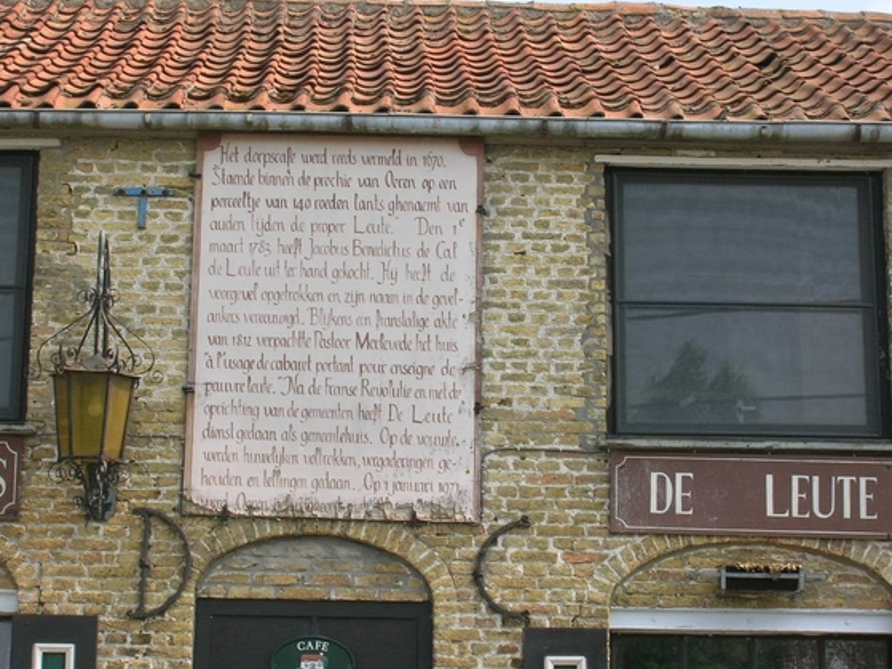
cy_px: 311
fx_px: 2267
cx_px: 472
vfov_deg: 16.8
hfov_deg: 22.3
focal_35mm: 88
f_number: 7.2
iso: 50
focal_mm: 13.6
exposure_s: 1/95.1
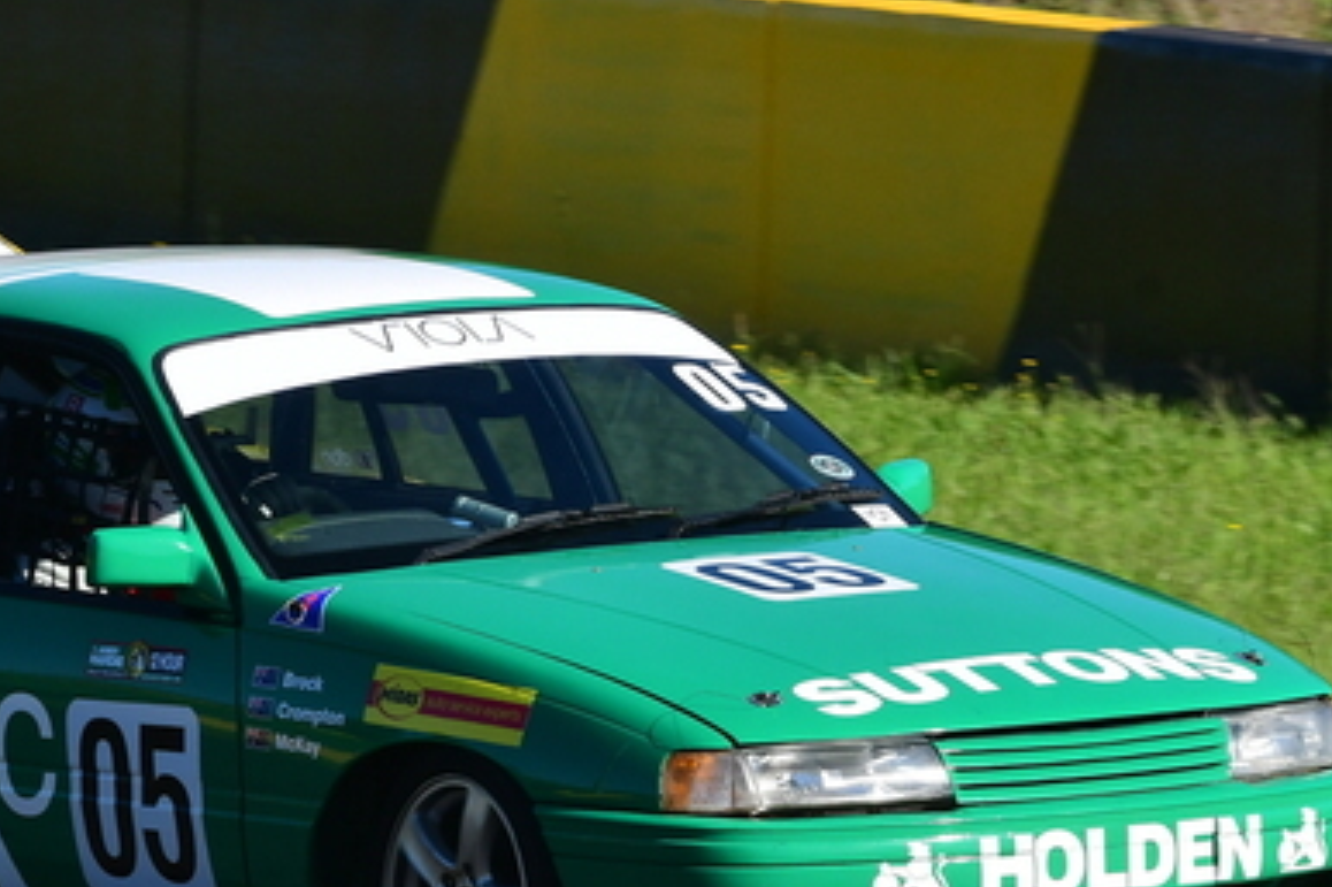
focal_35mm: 747
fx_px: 27626
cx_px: 428
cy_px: 340
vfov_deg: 1.8
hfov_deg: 2.8
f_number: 11
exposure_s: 1/640
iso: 500
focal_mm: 240
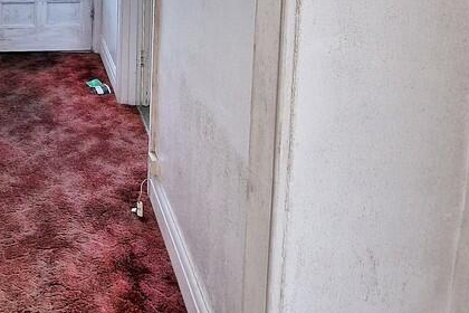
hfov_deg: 51.7
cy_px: -92
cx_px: 63
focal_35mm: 33
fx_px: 430
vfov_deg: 31.2
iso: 80
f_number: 2.2
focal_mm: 2.2
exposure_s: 1/60
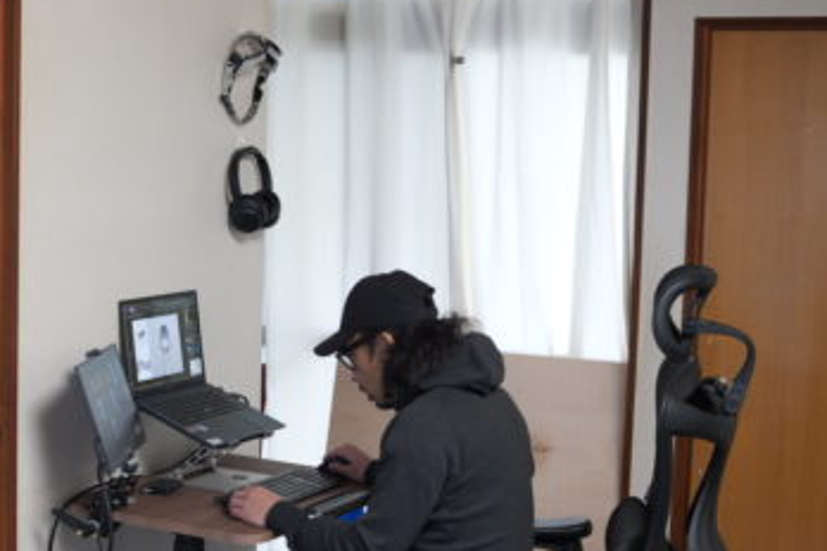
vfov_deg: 19.5
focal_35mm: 70
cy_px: 344
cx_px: 176
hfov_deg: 28.3
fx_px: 1605
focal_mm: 27
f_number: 1.8
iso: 125
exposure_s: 1/60
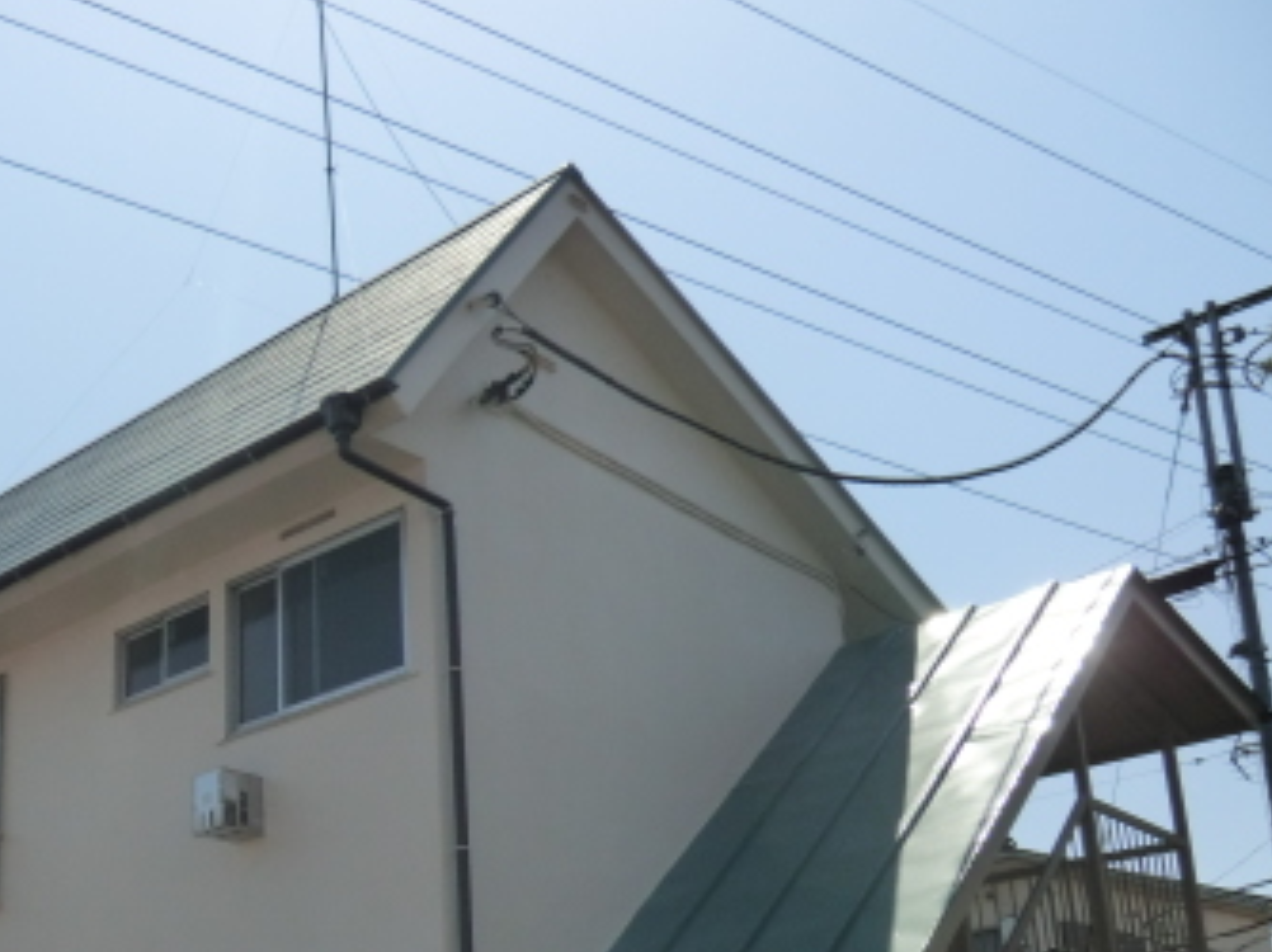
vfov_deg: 30.5
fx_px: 1689
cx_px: 133
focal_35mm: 46
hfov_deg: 38.5
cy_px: 796
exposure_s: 1/320
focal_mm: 4.3
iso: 80
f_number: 7.5
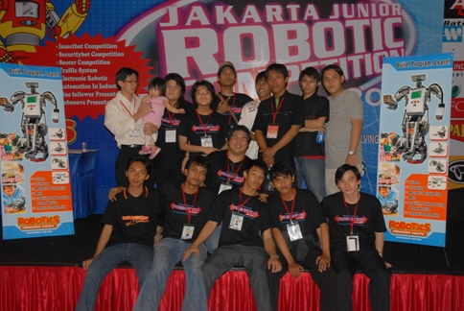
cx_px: 232
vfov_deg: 26.6
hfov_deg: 38.8
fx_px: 658
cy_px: 156
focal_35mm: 51
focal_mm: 34
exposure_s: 1/60
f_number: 4.5
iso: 500
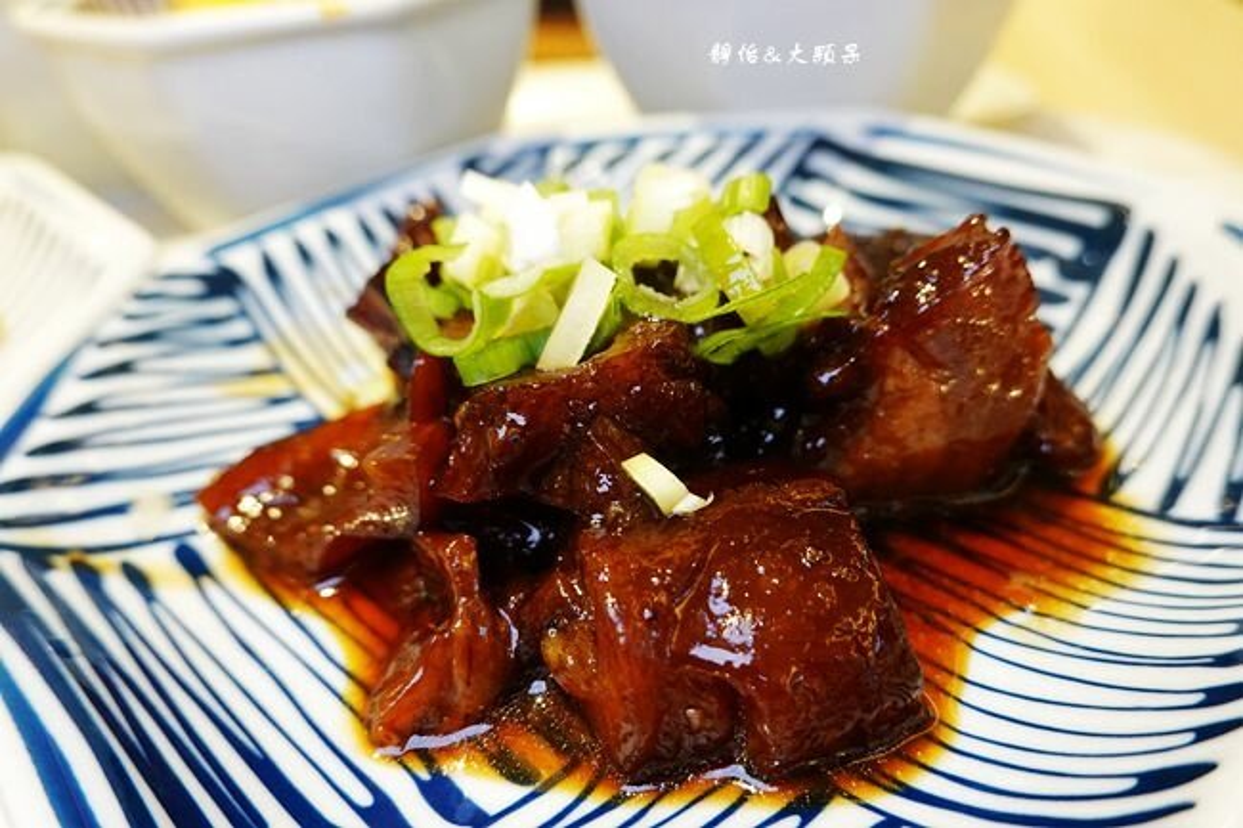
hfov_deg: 61.9
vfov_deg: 43.6
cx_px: 622
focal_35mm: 30
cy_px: 414
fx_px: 1036
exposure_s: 1/80
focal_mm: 11.29
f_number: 3.2
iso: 800
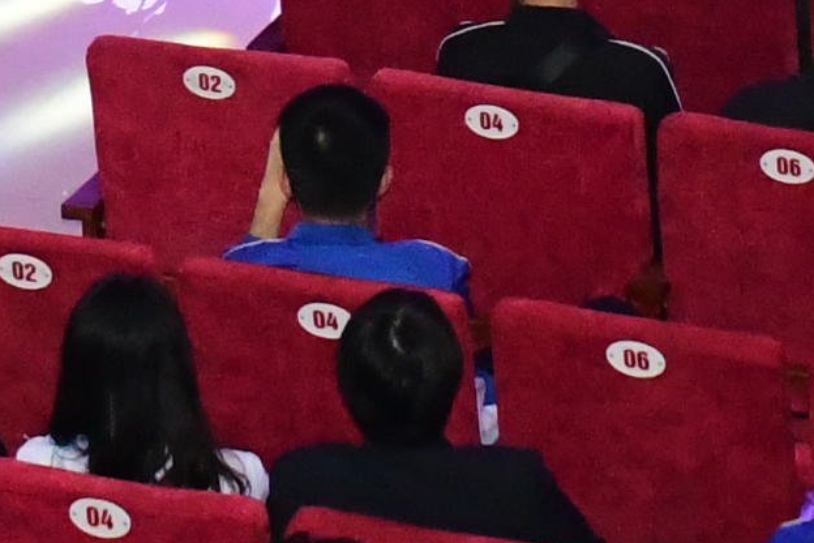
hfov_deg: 6.8
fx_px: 6805
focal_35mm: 301
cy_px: -634
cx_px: 322
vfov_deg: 4.5
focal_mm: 30
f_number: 4
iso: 5000
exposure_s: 1/200
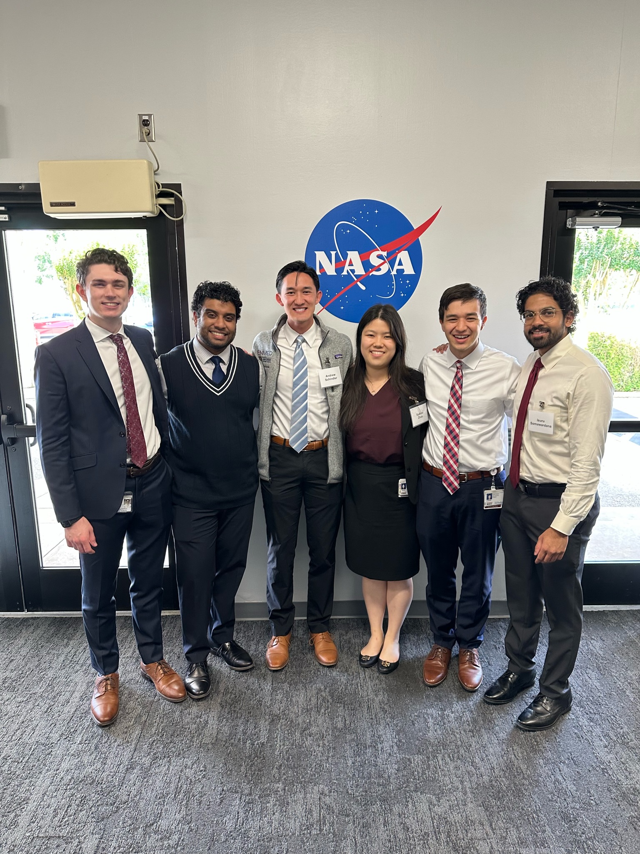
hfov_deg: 56.8
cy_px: 427
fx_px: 592
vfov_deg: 71.6
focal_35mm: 24
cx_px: 320
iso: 200
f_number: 1.78
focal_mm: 6.86
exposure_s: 1/60
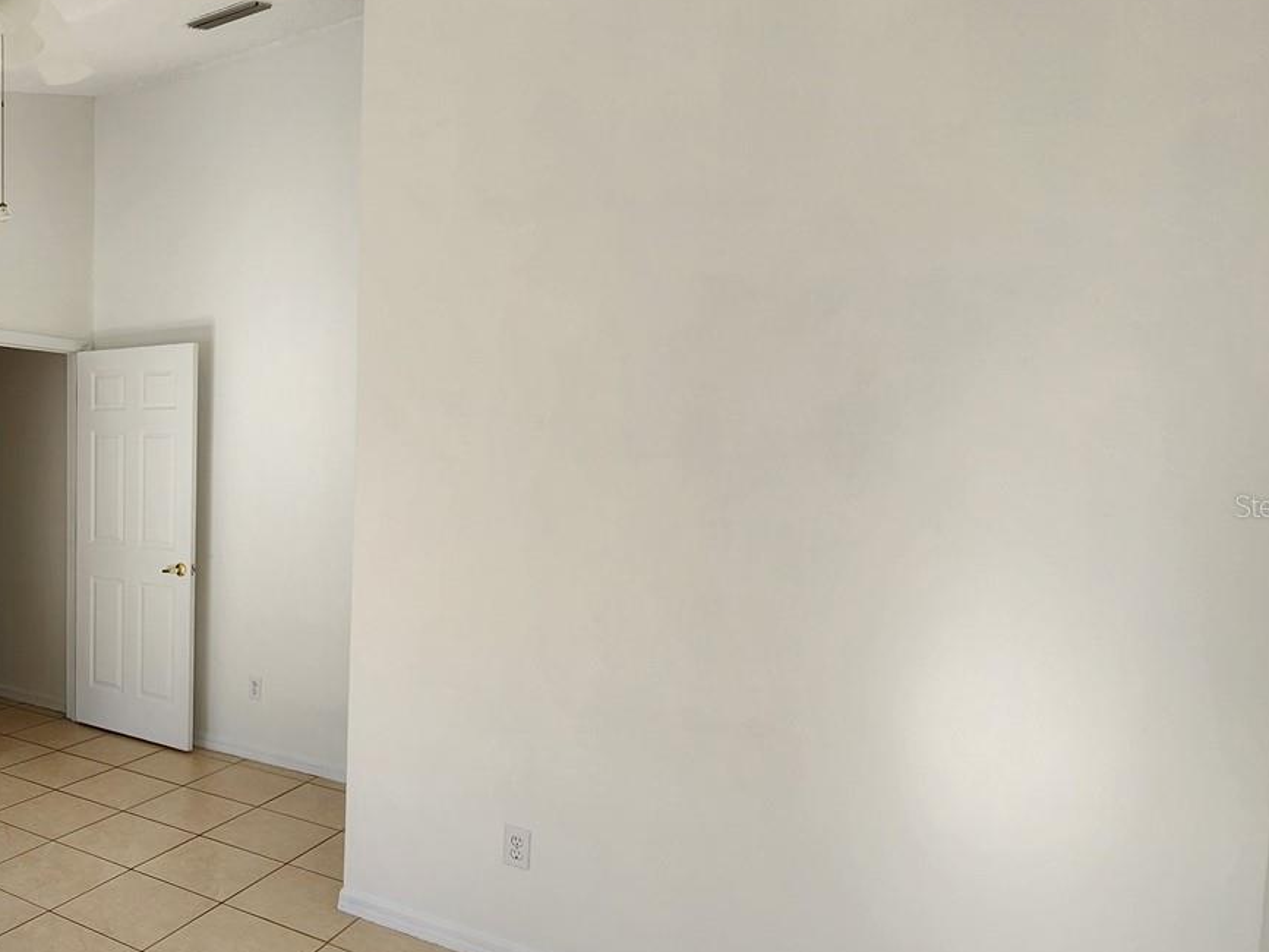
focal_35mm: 24
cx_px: 202
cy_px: 505
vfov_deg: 56.8
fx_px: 880
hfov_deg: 63.4
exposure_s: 1/181
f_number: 2.2
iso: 50
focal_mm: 2.2
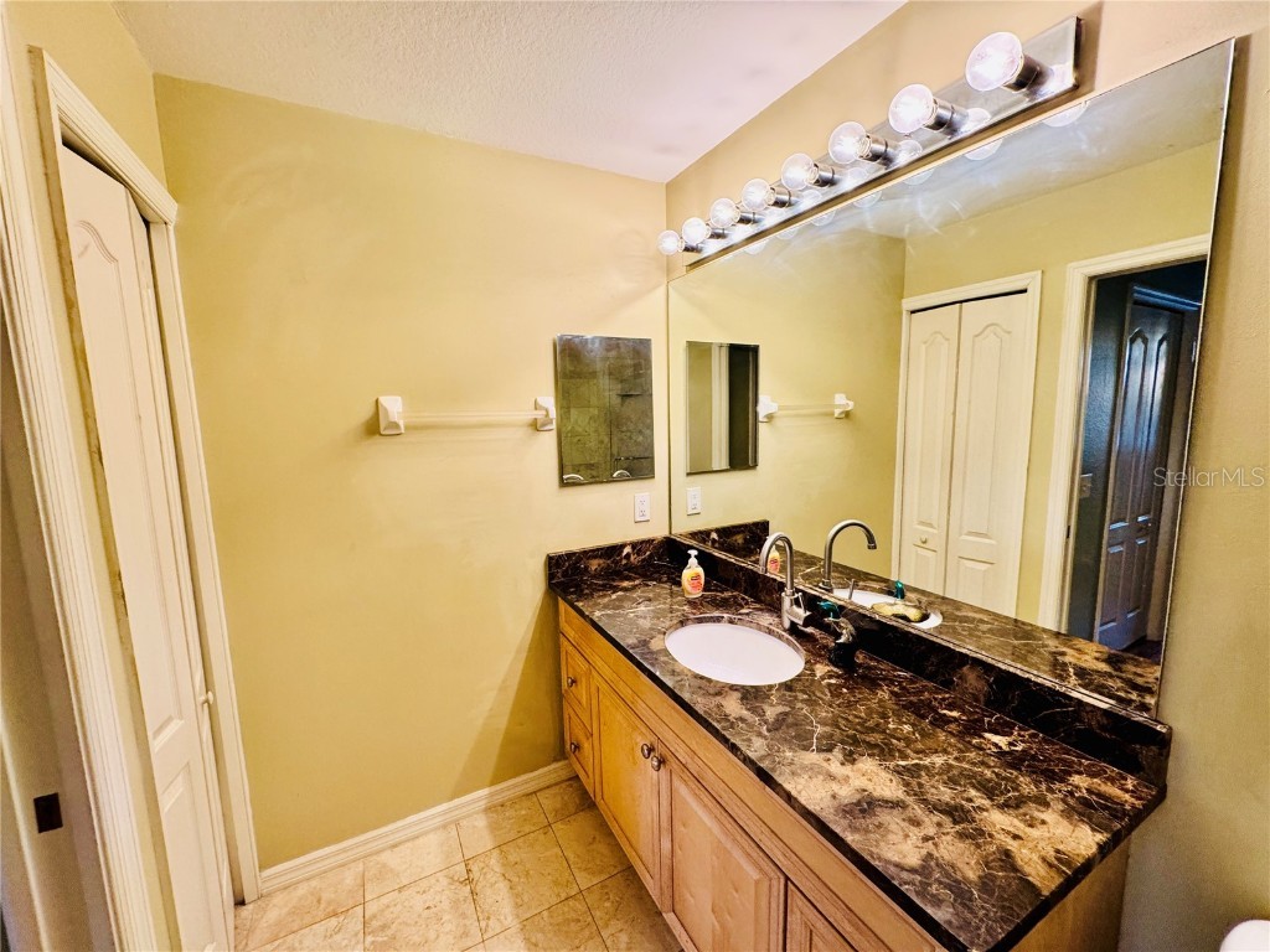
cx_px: 635
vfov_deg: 85.7
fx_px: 514
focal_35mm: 14
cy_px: 476
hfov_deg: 102.1
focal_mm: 2.22
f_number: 2.2
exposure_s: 1/120
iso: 250
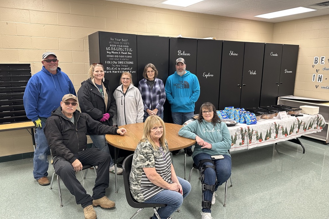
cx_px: 164
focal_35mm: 26
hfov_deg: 69.4
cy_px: 106
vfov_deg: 49.5
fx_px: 238
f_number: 1.78
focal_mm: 6.86
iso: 200
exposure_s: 1/120
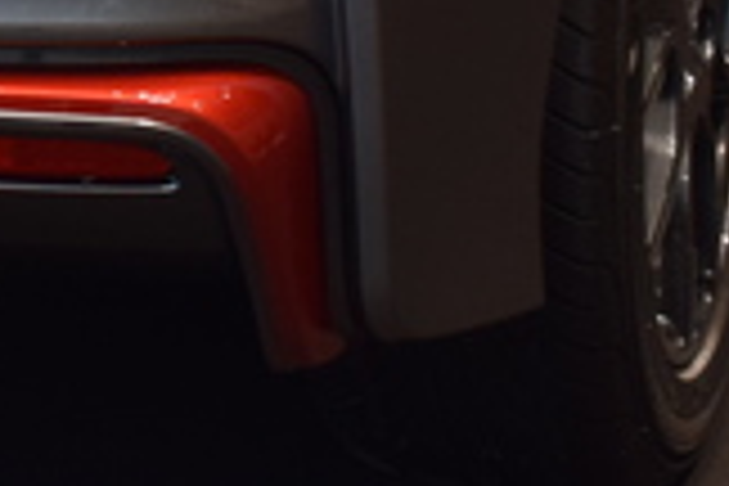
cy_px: -745
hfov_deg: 10.5
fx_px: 3847
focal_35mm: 190
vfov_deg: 6.8
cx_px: -320
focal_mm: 20
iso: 400
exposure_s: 1/100
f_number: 5
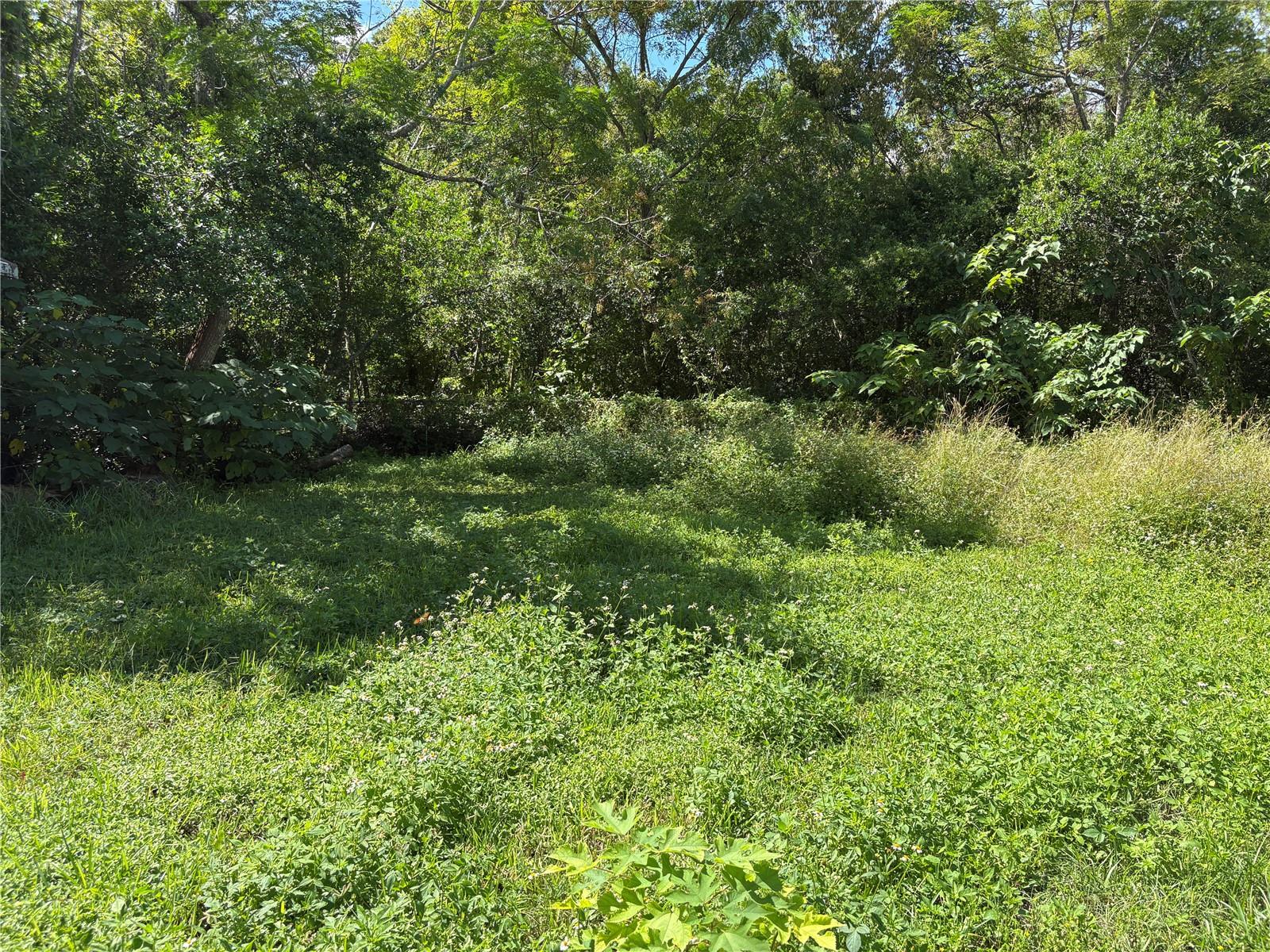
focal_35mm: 26
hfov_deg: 67.3
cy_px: 476
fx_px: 954
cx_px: 635
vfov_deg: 53.1
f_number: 1.6
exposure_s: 1/920
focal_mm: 5.96
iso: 50
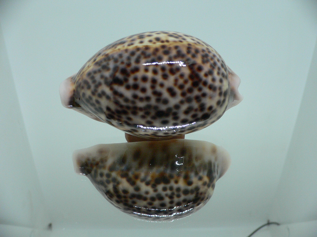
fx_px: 321
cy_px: 118
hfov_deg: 52.6
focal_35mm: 35
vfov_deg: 40.7
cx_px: 158
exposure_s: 1/60
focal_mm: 4.6
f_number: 2.8
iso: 200
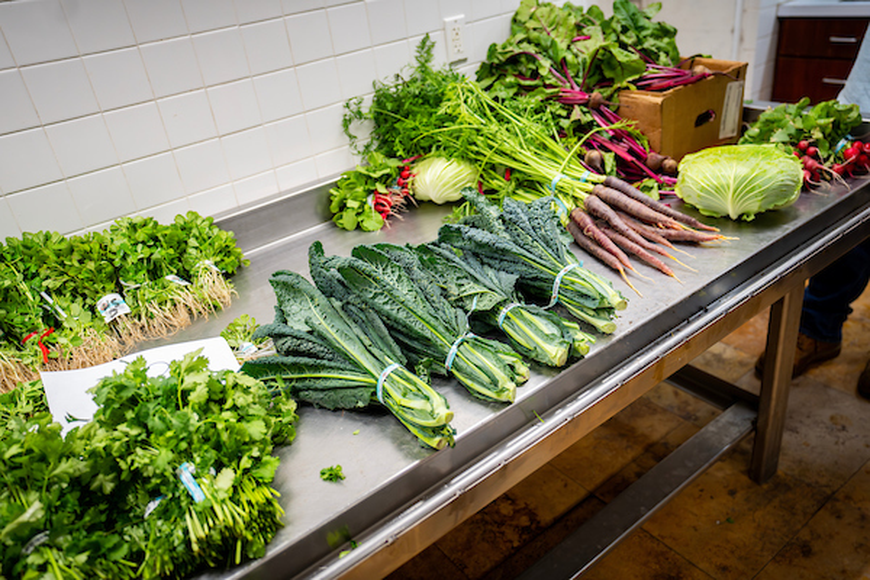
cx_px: 435
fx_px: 701
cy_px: 290
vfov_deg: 45.0
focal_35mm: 29
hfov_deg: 63.7
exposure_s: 1/400
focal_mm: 29
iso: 1600
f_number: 2.8
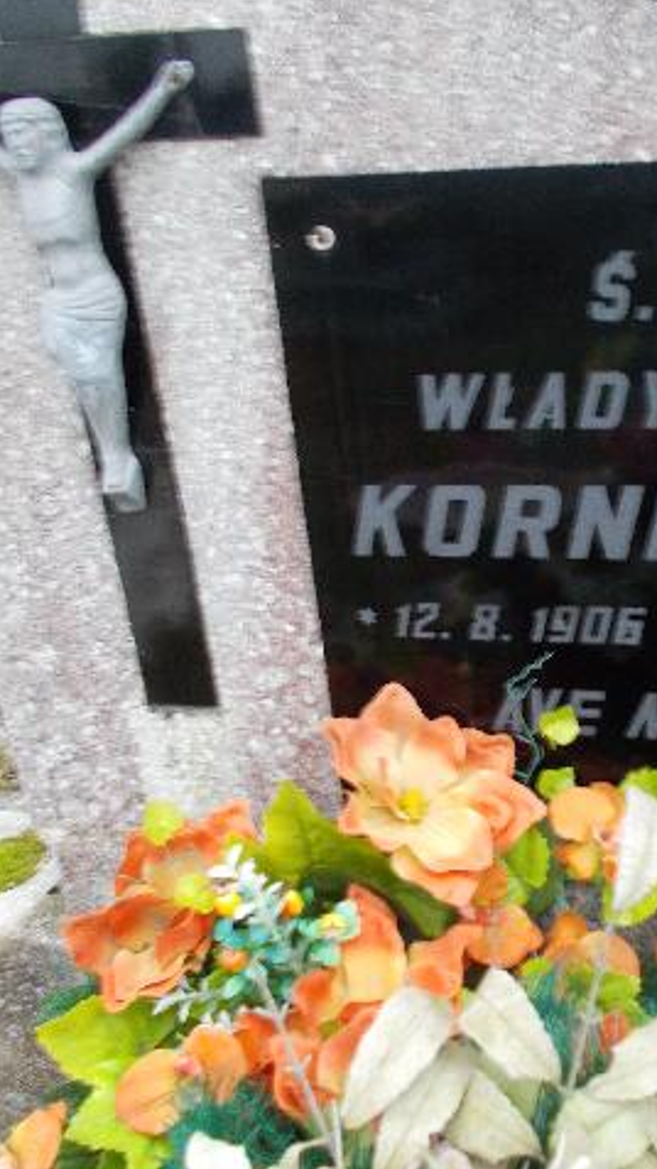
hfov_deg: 30.5
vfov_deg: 52.8
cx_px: 507
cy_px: 583
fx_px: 1178
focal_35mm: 38
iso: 200
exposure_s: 1/13
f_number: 3.2
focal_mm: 4.6
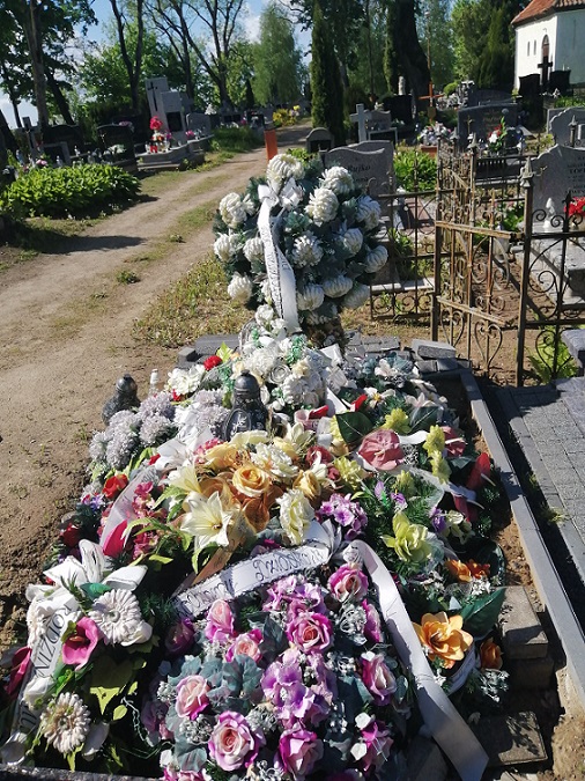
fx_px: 586
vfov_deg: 67.3
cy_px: 390
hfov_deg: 53.0
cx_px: 292
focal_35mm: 26
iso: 50
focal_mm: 3.6
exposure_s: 1/2299
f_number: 1.8
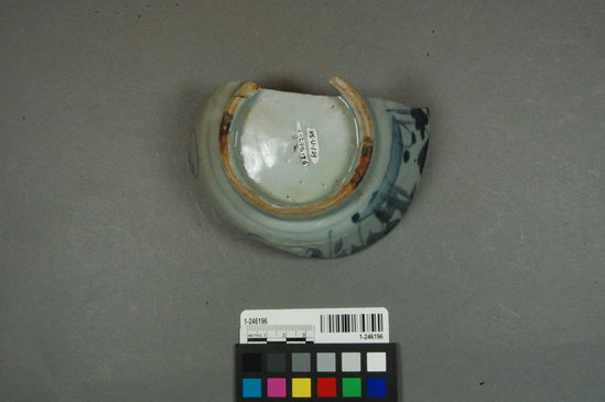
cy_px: 201
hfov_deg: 42.4
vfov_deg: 28.9
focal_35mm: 46
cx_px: 302
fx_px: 781
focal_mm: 31
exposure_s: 1/30
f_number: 29
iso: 1600
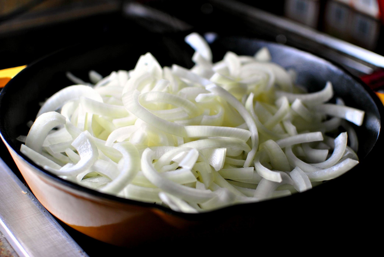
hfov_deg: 37.8
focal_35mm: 52
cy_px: 128
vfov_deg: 25.8
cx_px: 192
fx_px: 561
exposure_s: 1/80
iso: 100
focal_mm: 35
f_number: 2
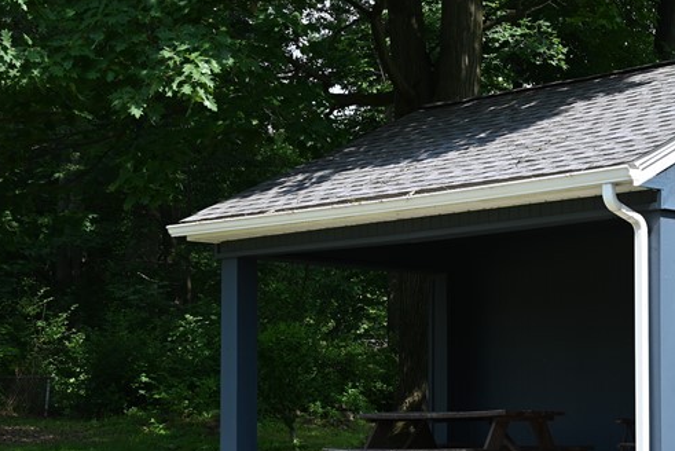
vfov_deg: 16.2
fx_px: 1576
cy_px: 339
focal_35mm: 84
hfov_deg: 23.2
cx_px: 674
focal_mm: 38
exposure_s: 1/250
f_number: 5.6
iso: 125
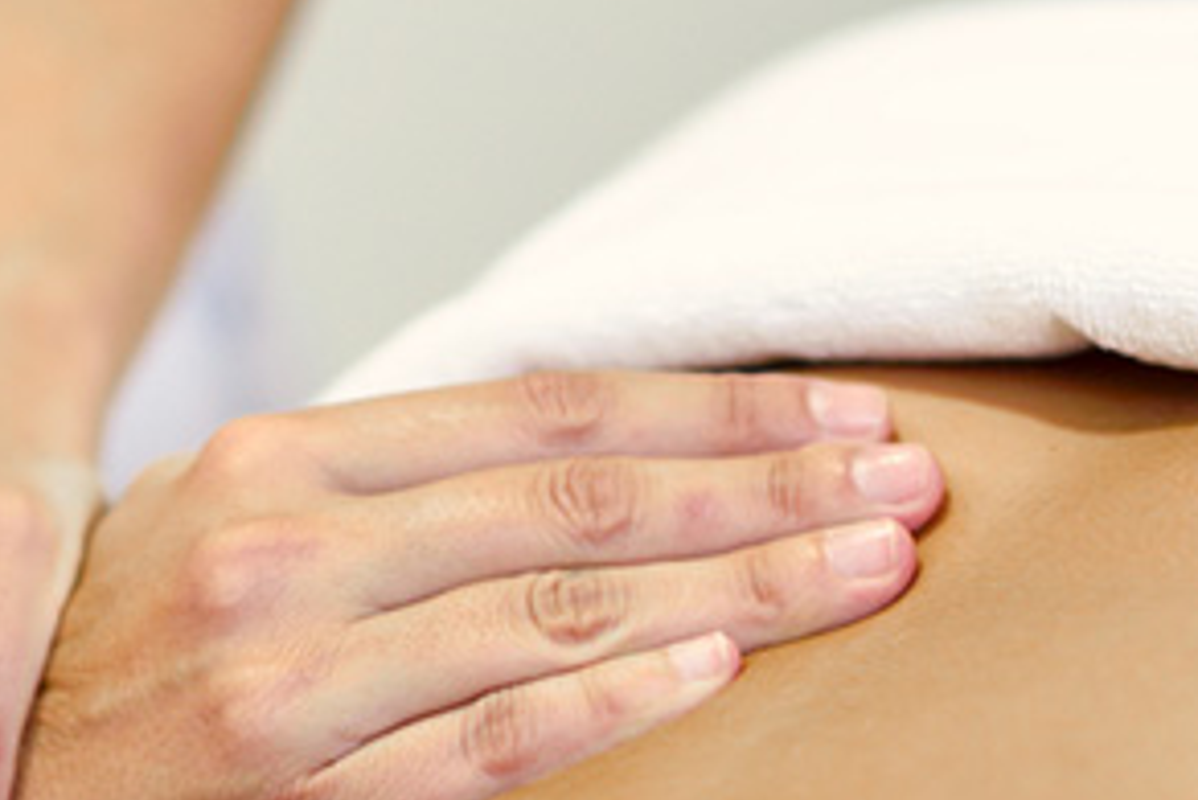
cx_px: 439
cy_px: 726
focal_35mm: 233
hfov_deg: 8.8
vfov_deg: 5.9
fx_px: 7757
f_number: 2
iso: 800
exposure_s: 1/200
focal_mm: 85
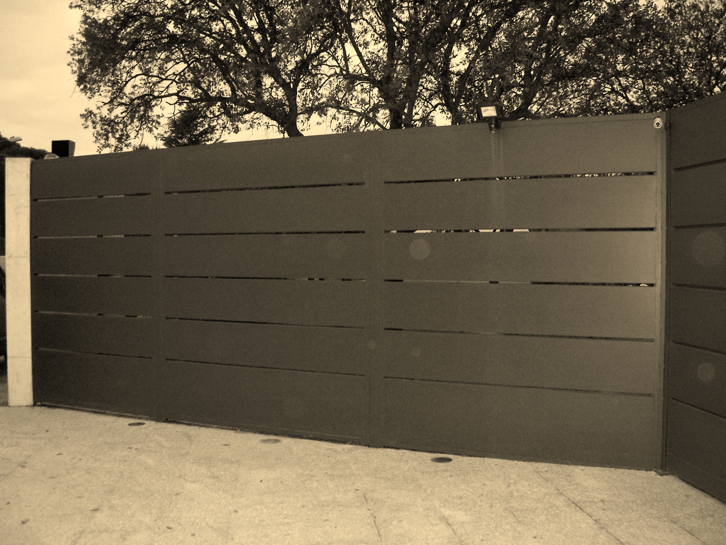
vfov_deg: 39.7
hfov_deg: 51.4
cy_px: 272
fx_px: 755
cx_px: 363
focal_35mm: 36
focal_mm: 6
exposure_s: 1/60
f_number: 3
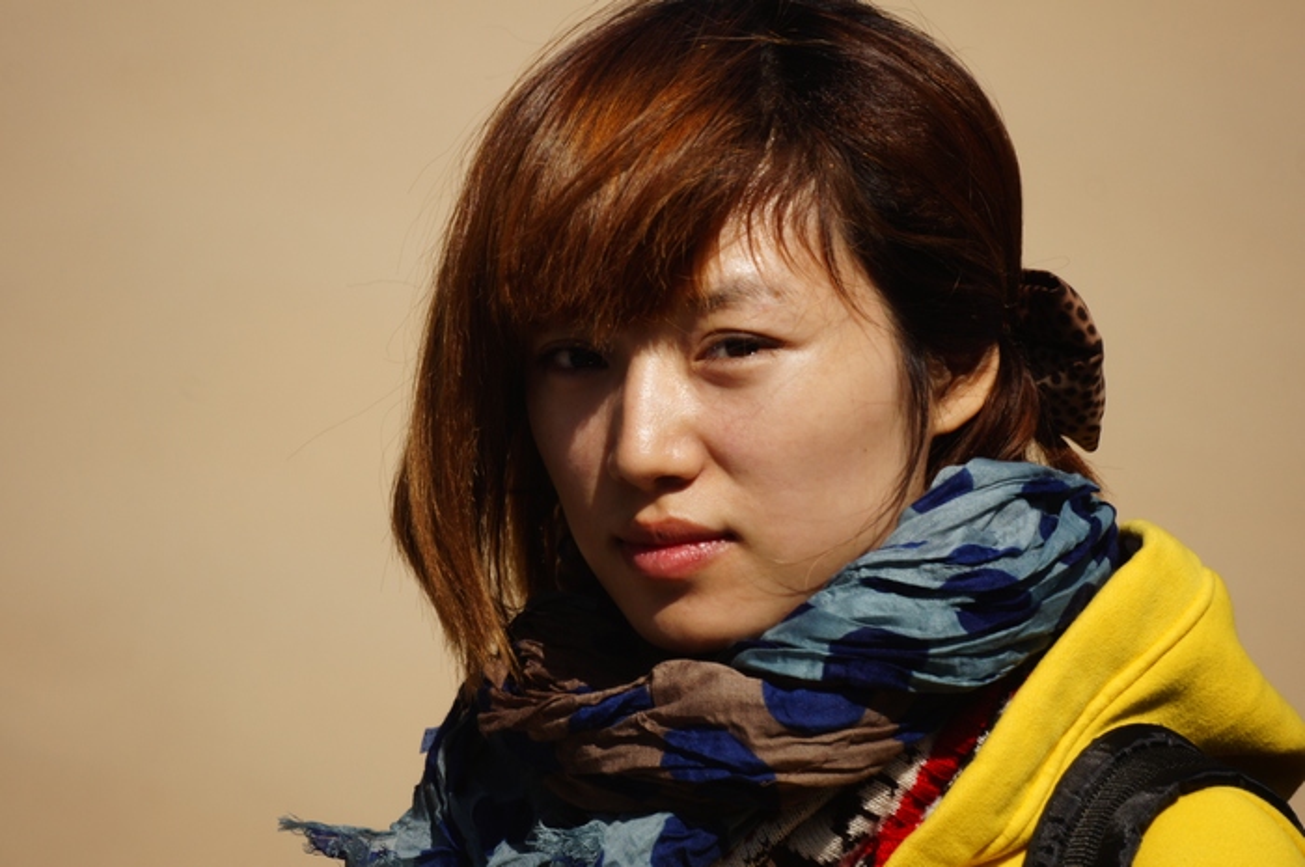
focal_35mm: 750
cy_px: 434
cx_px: 652
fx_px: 27156
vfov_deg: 1.8
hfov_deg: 2.8
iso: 200
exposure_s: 1/1000
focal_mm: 500
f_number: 8
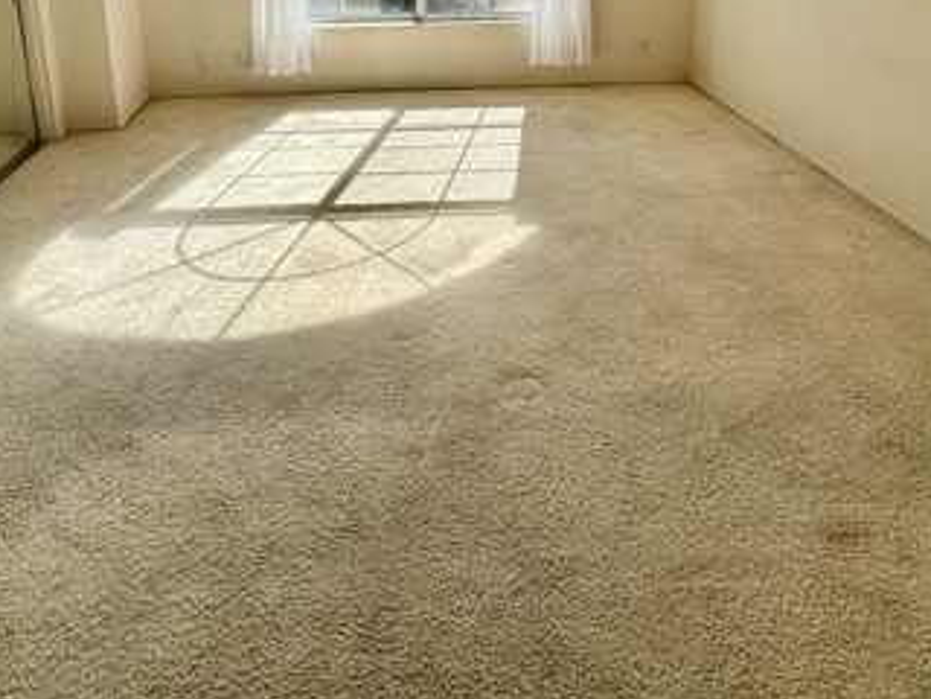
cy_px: 58
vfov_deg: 44.8
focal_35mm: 28
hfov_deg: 63.2
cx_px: 404
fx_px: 753
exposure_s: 1/1567
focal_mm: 2.22
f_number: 2.2
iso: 50
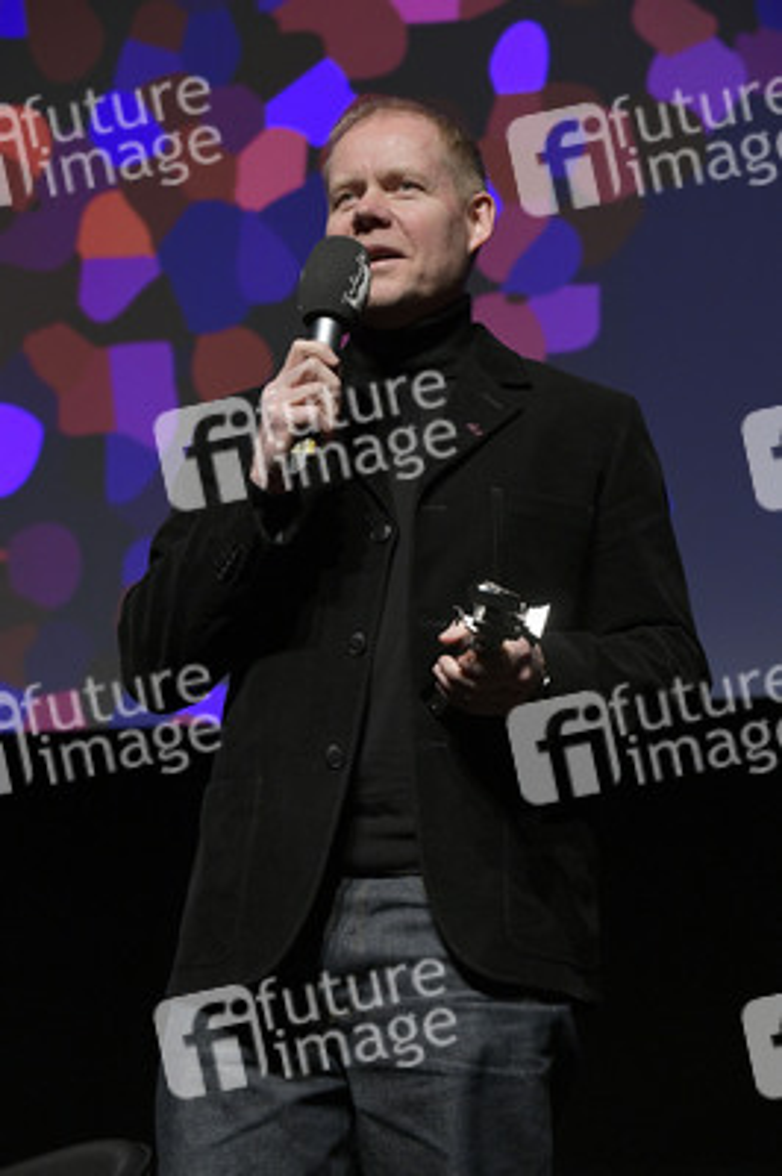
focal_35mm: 110
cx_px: 391
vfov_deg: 18.6
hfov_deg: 12.4
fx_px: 3590
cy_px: 588
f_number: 5.6
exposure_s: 1/125
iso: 2000
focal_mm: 110
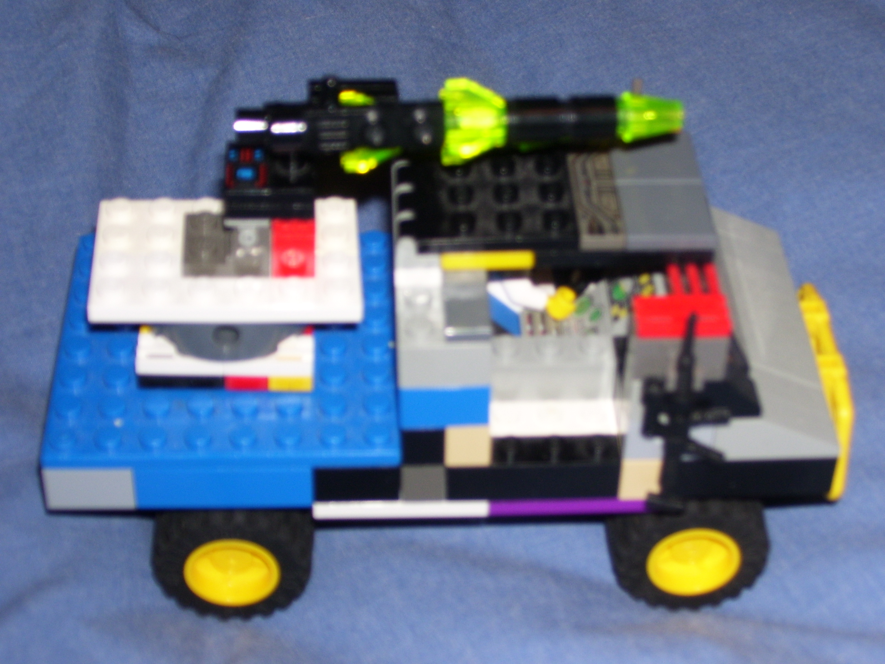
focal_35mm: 70
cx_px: 442
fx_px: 1790
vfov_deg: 21.0
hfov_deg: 27.8
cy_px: 332
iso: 80
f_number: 4
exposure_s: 1/90
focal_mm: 11.6
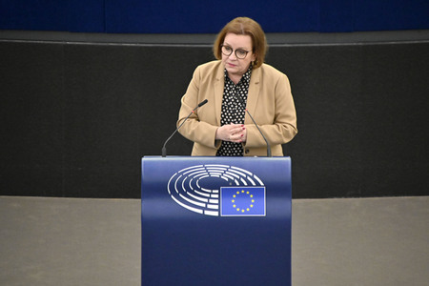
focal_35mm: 500
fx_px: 5958
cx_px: 214
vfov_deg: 2.7
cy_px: 143
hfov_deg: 4.1
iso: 6400
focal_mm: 500
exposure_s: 1/400
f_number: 6.3
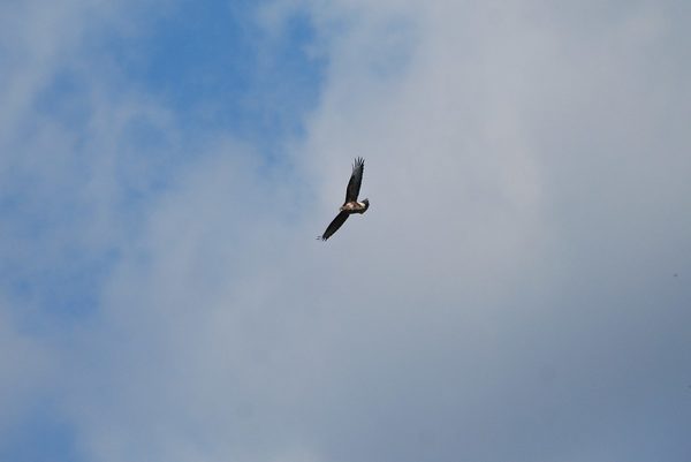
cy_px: 231
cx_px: 346
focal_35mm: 450
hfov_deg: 4.6
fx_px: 8643
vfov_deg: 3.1
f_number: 5.6
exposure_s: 1/2000
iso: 250
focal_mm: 300
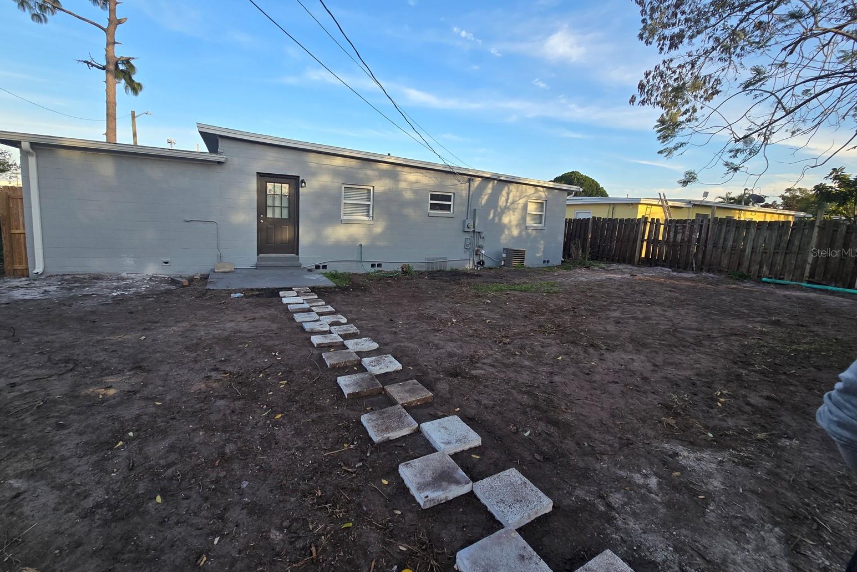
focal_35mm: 14
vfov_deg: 80.9
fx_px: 333
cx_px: 420
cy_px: 252
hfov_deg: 104.2
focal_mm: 2.2
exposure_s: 1/619
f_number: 2.2
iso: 50
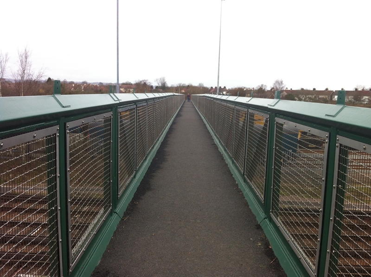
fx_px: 375
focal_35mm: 35
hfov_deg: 52.7
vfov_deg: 40.6
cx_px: 186
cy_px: 138
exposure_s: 1/290
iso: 80
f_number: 2.8
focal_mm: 3.85
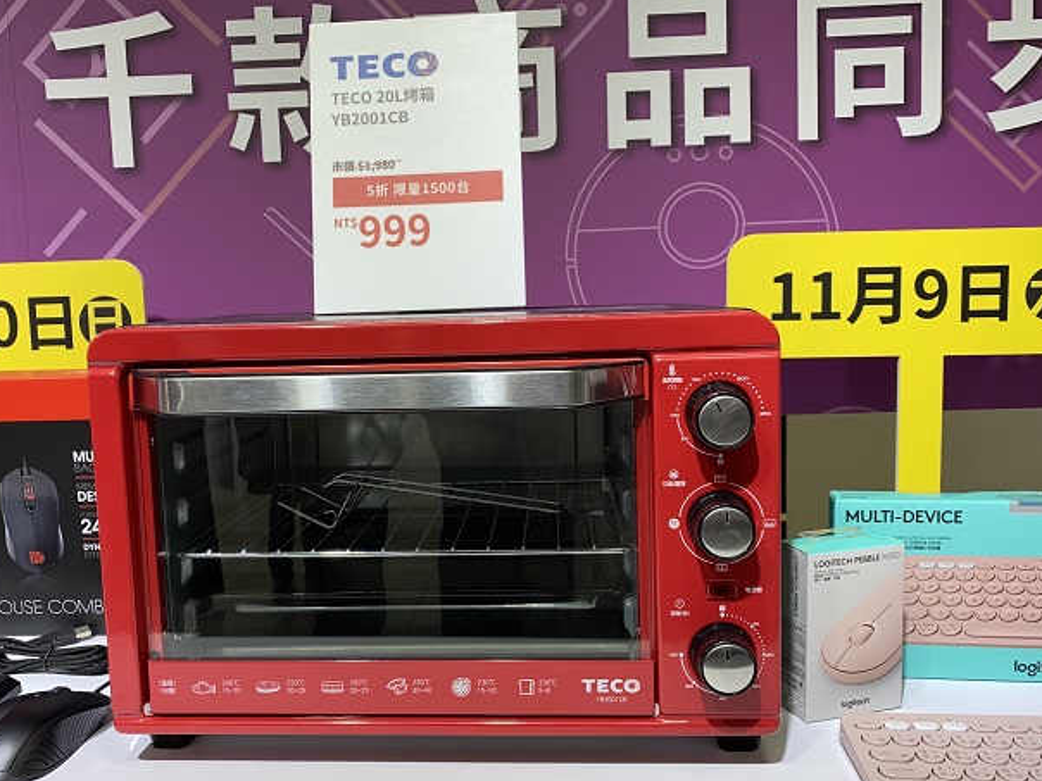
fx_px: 933
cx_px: 499
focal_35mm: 31
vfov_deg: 45.4
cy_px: 397
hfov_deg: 58.3
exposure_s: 1/139
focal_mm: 4.25
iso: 32
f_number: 1.8
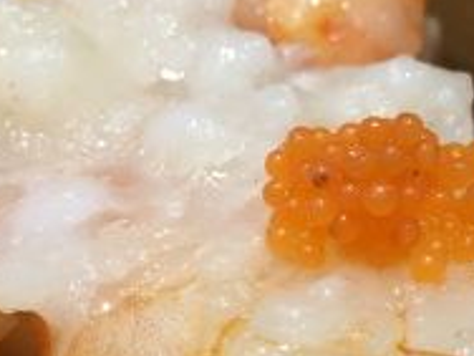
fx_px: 1479
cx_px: 139
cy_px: 357
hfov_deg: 18.1
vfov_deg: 13.5
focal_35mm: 108
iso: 32
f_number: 2.2
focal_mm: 4.15
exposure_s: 1/33
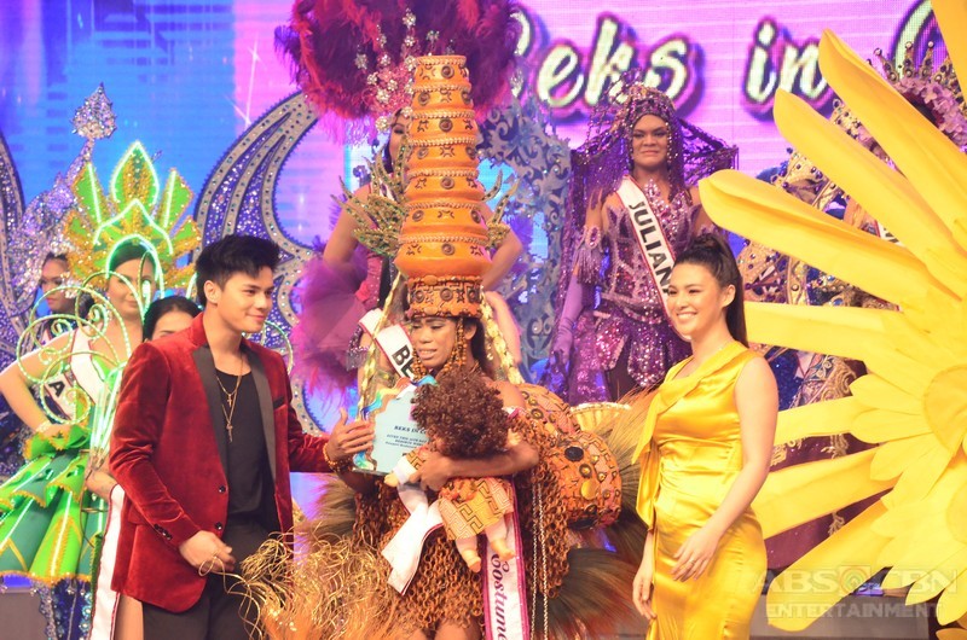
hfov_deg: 12.5
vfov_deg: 8.3
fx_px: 4423
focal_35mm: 165
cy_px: 320
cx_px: 484
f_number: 8
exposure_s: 1/125
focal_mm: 110
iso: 3200
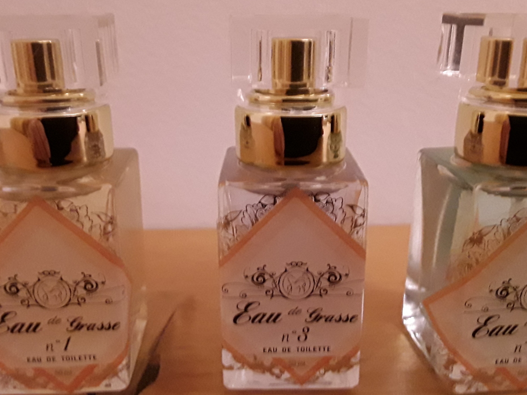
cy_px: 193
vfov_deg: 40.7
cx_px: 286
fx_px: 533
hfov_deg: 52.6
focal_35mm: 35
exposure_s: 1/17
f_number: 1.9
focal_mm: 2.91
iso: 400
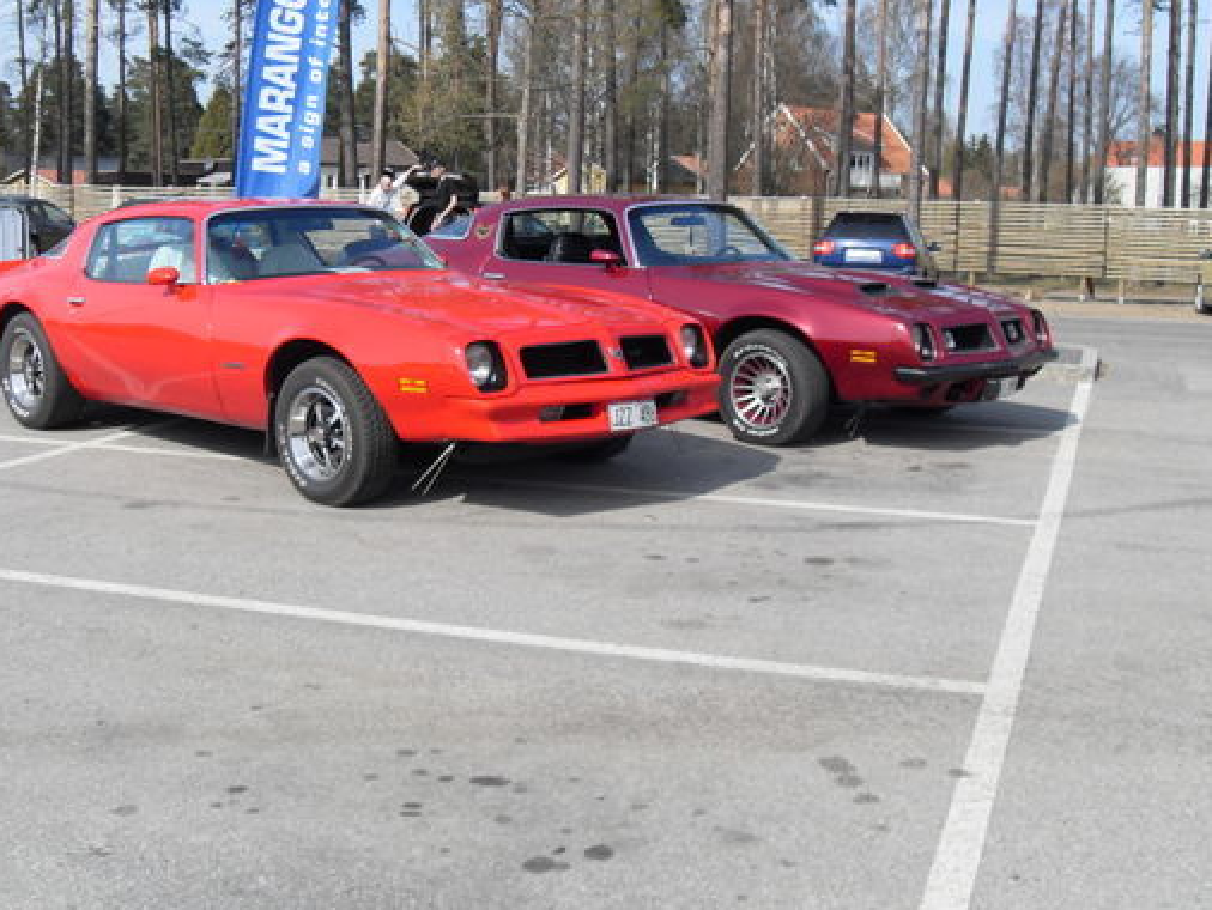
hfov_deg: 43.8
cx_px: 661
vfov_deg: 33.6
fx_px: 1506
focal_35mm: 43
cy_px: 381
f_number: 7
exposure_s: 1/180
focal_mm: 6.3
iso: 80
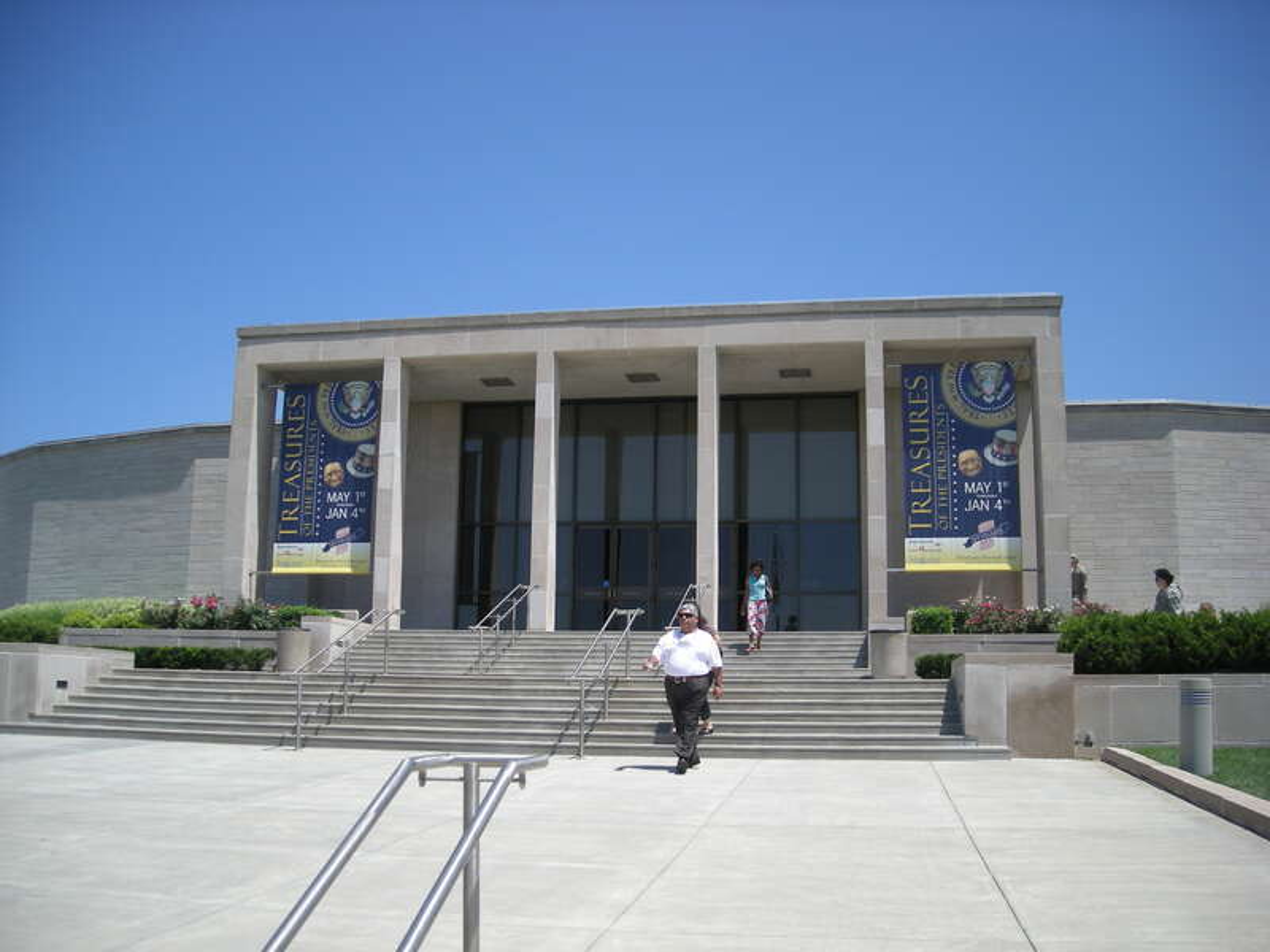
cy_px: 476
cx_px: 635
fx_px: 1284
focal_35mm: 35
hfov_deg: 52.6
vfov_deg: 40.7
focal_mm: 5.7
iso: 50
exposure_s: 1/222
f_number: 5.7
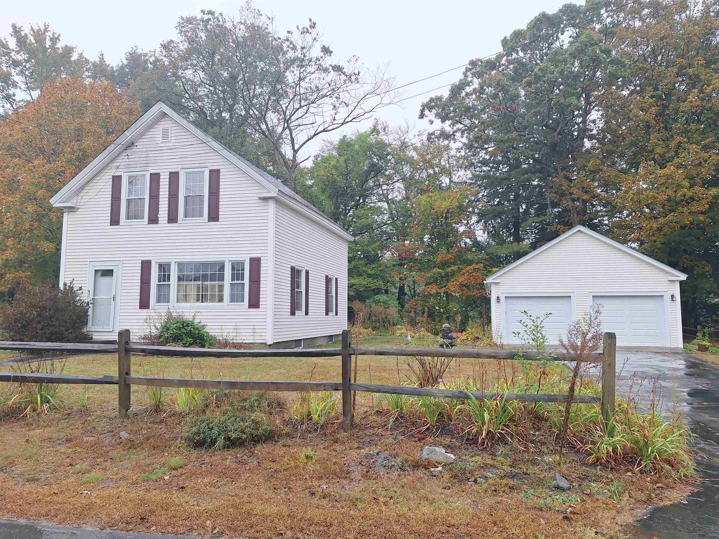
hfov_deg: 73.9
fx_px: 478
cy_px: 270
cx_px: 360
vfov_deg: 58.9
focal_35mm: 23
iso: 40
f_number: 1.8
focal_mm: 5.54
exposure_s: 1/174
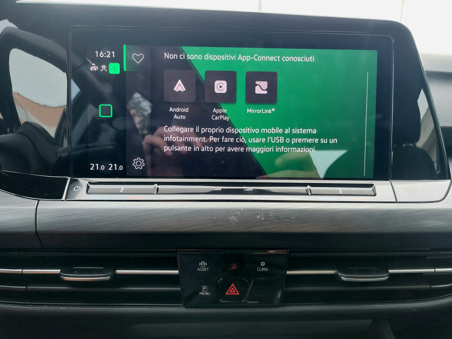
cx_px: 226
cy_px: 170
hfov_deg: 69.4
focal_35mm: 25
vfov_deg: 54.9
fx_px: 326
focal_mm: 5.23
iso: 64
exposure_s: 1/100
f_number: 1.8
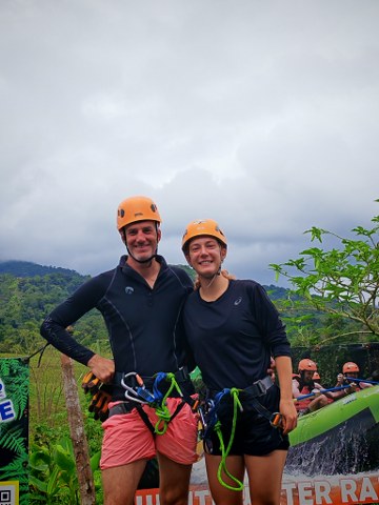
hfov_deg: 30.3
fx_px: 701
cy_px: 252
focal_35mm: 48
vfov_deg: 39.7
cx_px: 190
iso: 100
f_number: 1.9
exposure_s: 1/2100
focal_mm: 6.12
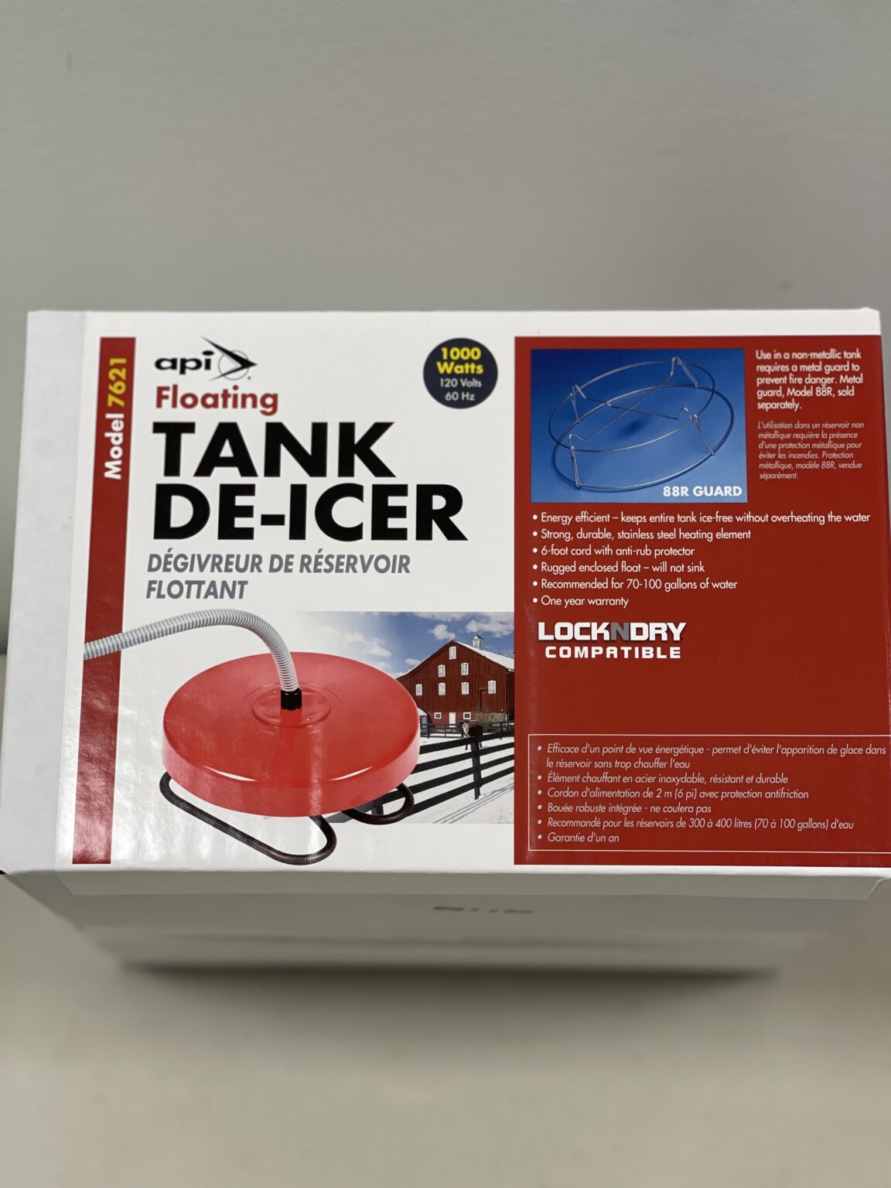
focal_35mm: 64
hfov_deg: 22.9
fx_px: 2196
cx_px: 446
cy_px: 594
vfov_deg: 30.3
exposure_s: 1/120
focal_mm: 7.5
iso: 80
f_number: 2.2
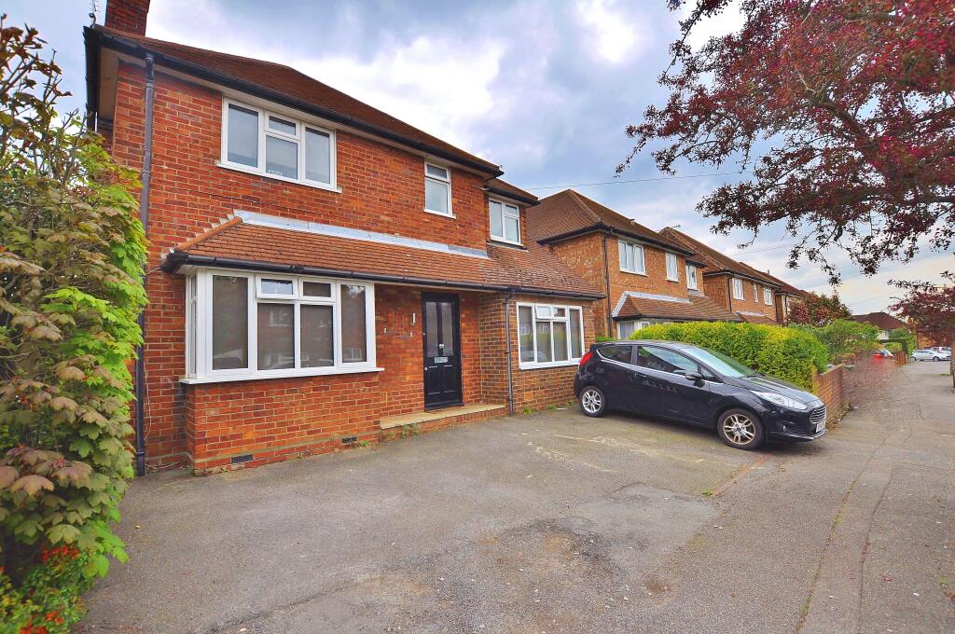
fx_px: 397
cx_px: 478
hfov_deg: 100.5
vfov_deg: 77.2
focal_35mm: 15
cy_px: 317
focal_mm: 10
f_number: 8
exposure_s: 1/250
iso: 200
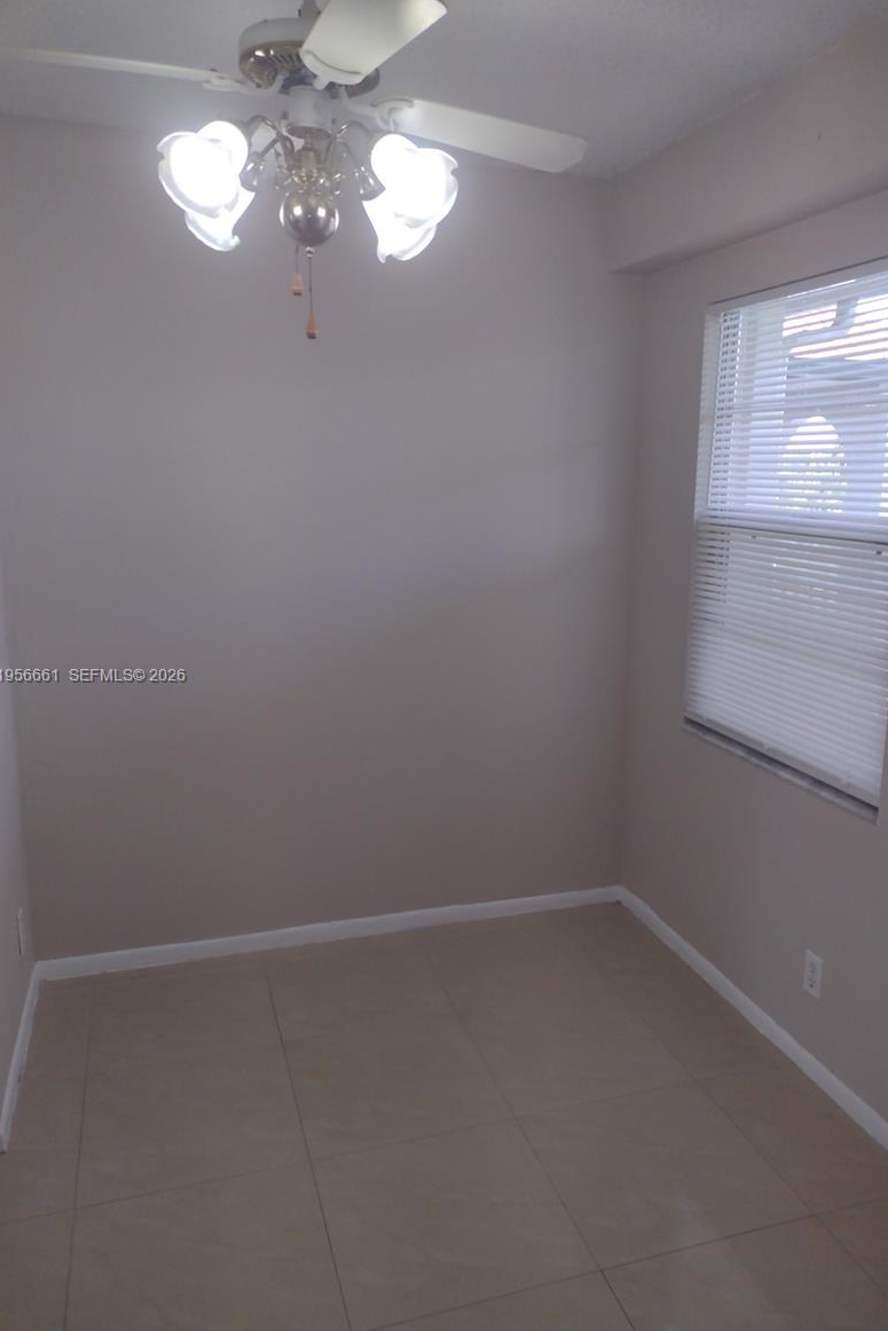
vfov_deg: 63.6
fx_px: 1073
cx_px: 489
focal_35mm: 29
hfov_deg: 44.9
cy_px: 677
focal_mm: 4.71
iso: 100
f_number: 1.7
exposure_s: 1/184
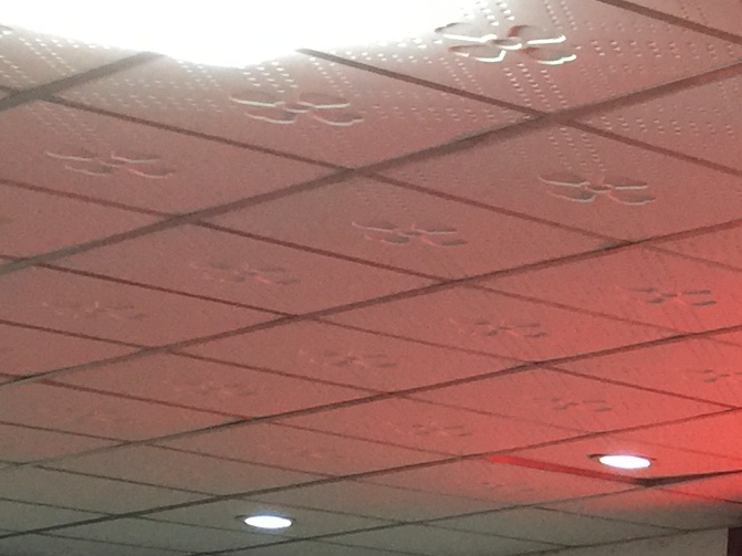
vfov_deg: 10.1
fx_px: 3022
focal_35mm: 141
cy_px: 885
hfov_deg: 12.3
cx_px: 1496
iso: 80
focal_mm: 4.15
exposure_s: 1/17
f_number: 2.2
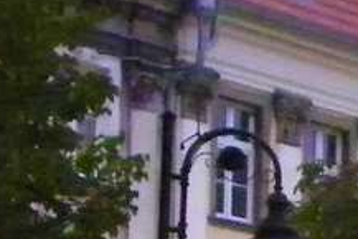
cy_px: 346
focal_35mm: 299
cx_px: 1062
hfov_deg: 6.3
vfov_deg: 4.6
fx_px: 2975
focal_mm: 6.9
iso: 800
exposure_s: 1/15
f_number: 3.2
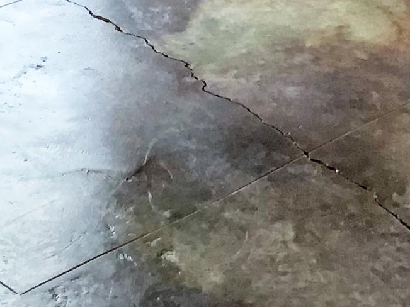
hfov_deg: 15.0
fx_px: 1528
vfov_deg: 10.3
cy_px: -357
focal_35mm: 129
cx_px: -3
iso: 320
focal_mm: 4
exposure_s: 1/30
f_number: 1.8
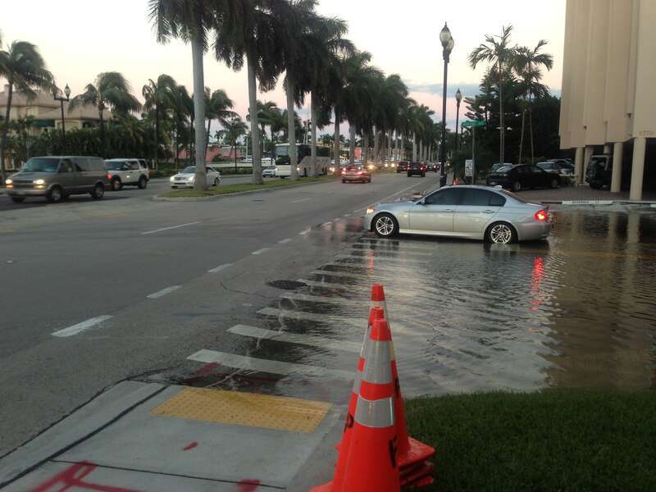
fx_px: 625
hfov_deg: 55.4
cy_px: 246
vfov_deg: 42.9
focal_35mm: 33
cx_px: 328
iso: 50
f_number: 2.4
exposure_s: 1/20
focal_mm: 4.13
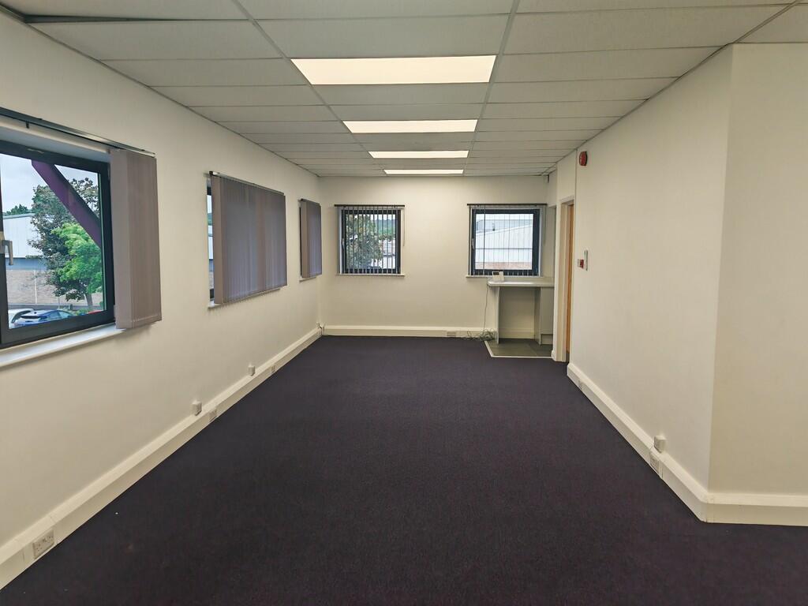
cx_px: 404
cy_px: 303
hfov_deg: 65.3
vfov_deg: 51.4
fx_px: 630
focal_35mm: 27
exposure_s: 1/210
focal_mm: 7.62
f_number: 1.6
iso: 50
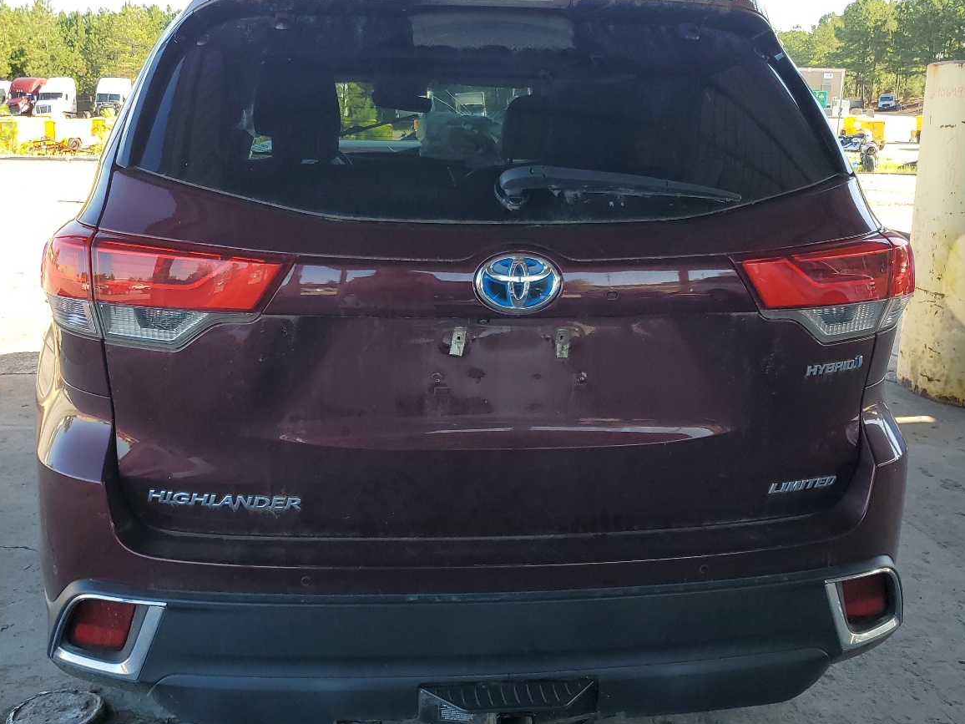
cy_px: 338
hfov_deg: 51.3
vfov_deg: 39.6
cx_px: 434
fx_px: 1004
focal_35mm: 36
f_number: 1.5
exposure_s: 1/417
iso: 50
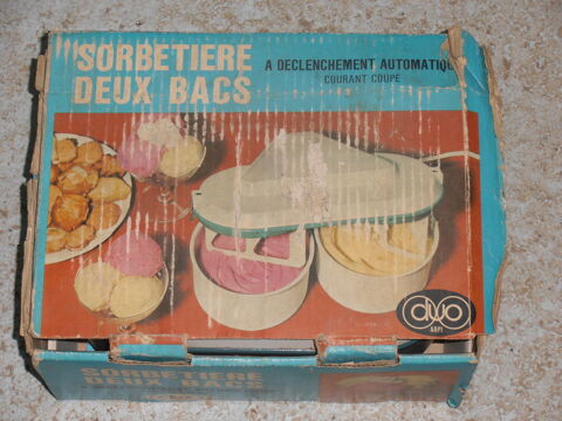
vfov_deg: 13.3
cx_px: 281
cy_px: 210
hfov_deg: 17.7
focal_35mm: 111
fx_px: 1802
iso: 125
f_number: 5.5
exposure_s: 1/80
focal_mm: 19.64
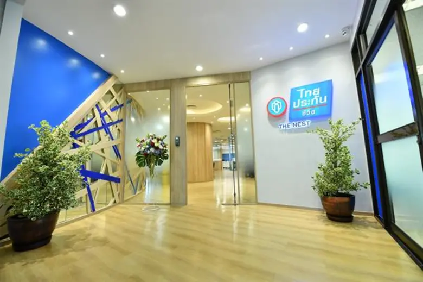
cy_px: 141
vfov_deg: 81.1
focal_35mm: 14
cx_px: 212
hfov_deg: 104.3
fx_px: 164
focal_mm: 14
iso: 1000
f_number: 4
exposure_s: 1/125
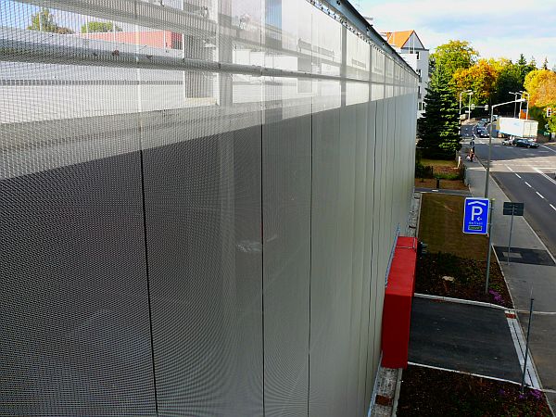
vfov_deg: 40.7
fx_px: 562
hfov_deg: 52.6
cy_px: 208
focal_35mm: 35
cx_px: 278
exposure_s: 1/200
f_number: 4
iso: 100
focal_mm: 7.4
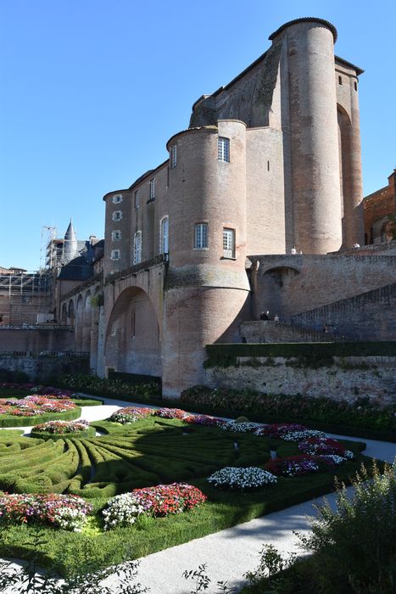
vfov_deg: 67.4
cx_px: 198
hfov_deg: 47.9
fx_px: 445
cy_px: 297
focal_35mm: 27
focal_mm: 18
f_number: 8
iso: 220
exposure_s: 1/250
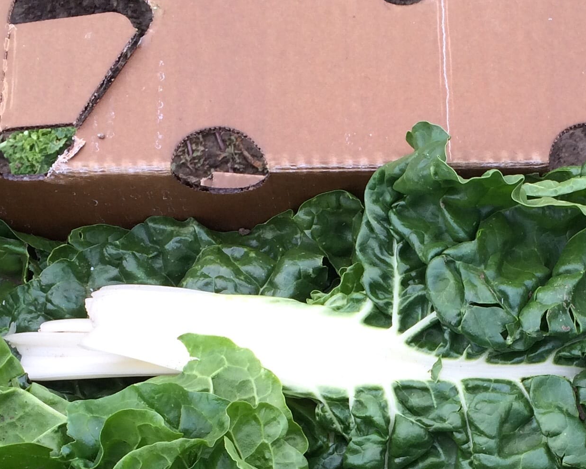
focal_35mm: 75
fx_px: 1301
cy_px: 466
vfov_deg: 19.8
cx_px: 425
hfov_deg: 25.1
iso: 32
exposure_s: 1/461
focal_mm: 4.15
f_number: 2.2
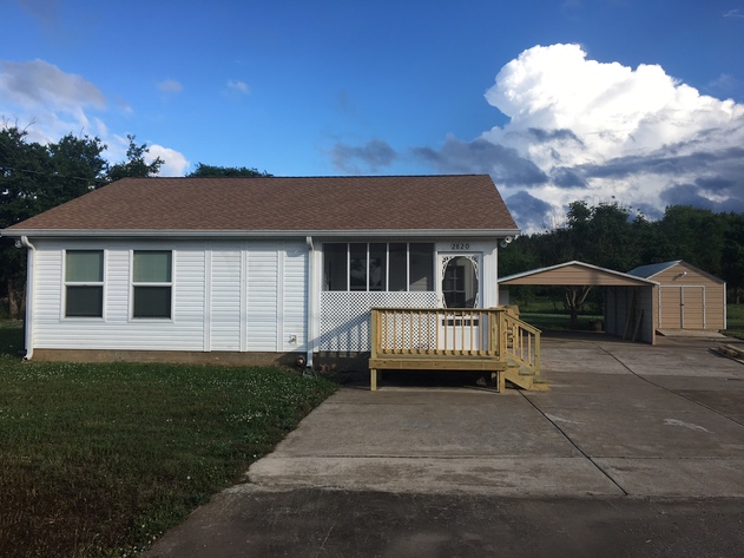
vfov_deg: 48.2
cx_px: 372
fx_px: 623
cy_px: 279
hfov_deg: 61.7
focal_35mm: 29
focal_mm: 4.15
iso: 25
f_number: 2.2
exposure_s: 1/927
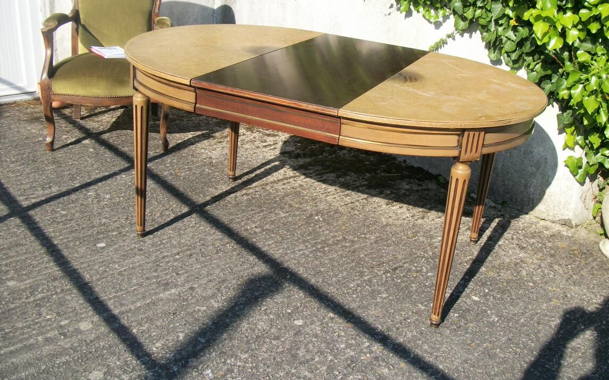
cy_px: 166
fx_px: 631
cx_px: 340
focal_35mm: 38
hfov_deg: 51.4
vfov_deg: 33.5
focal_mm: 5.7
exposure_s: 1/125
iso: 80
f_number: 8.8
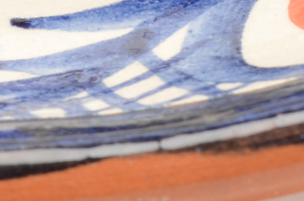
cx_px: 46
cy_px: -195
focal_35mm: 365
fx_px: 3078
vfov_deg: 3.7
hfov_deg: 5.6
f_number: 20
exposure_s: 1/160
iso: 100
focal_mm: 55
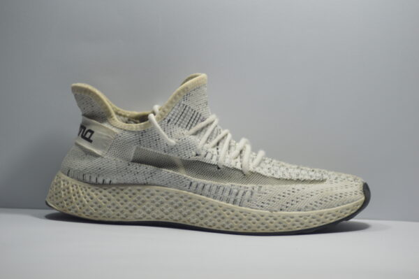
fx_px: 2355
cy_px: 140
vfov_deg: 6.8
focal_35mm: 202
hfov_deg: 10.2
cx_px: 210
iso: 400
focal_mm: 135
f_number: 4.2
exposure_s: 1/160
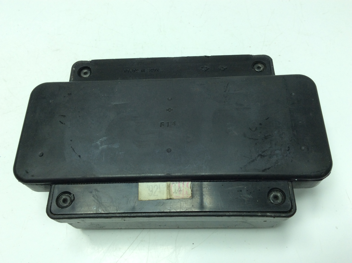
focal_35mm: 32
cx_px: 176
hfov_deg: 56.9
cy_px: 132
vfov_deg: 44.1
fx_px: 325
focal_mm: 3.3
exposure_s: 1/266
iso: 32
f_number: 2.4
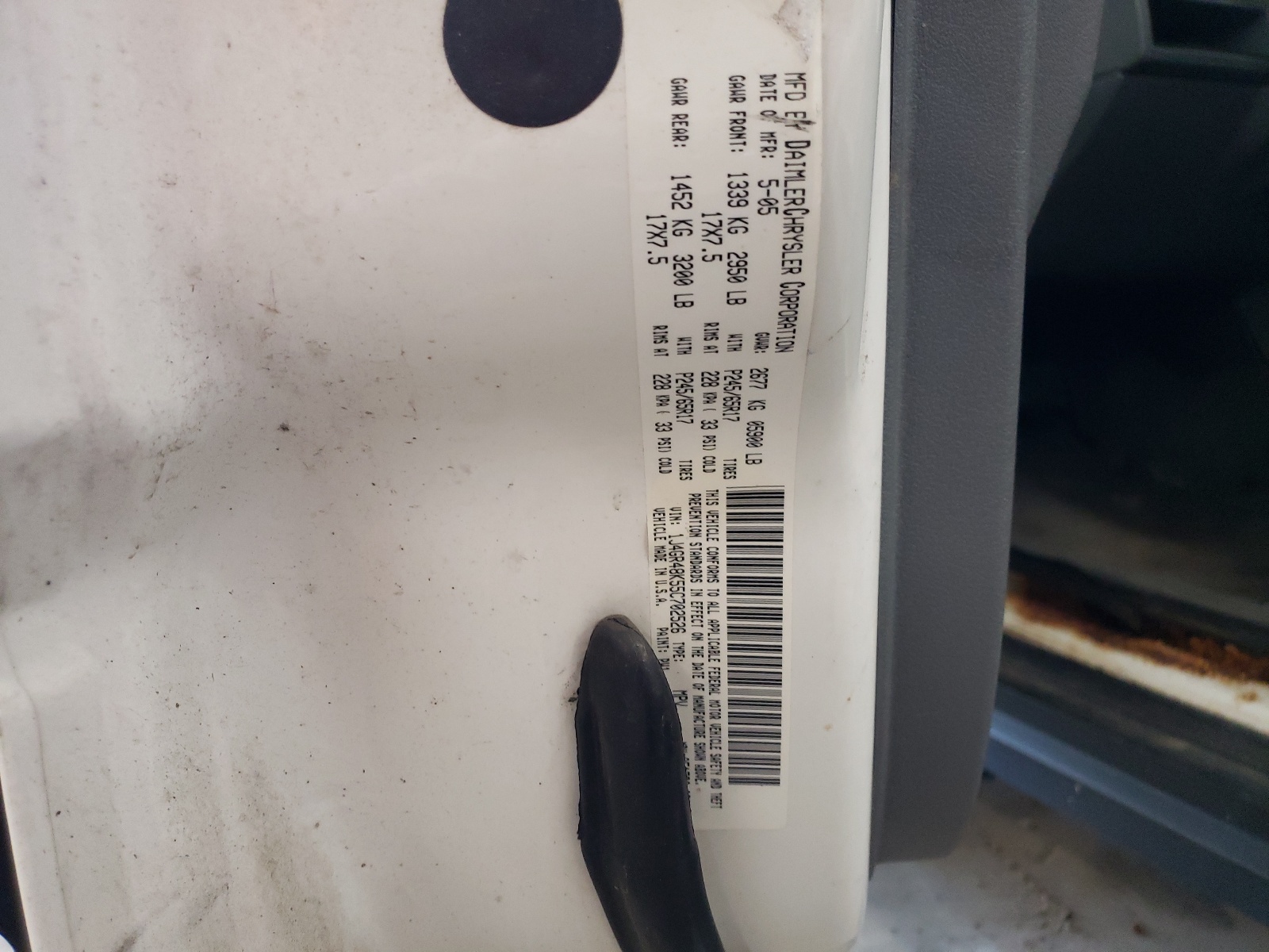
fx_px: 953
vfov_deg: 53.1
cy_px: 476
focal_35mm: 26
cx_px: 634
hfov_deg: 67.3
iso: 289
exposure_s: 1/60.2
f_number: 1.5
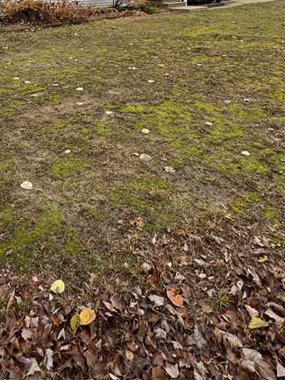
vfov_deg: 49.2
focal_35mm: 31
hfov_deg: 42.6
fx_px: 341
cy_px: 11
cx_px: 43
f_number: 2.2
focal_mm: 2.22
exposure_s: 1/184
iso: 40
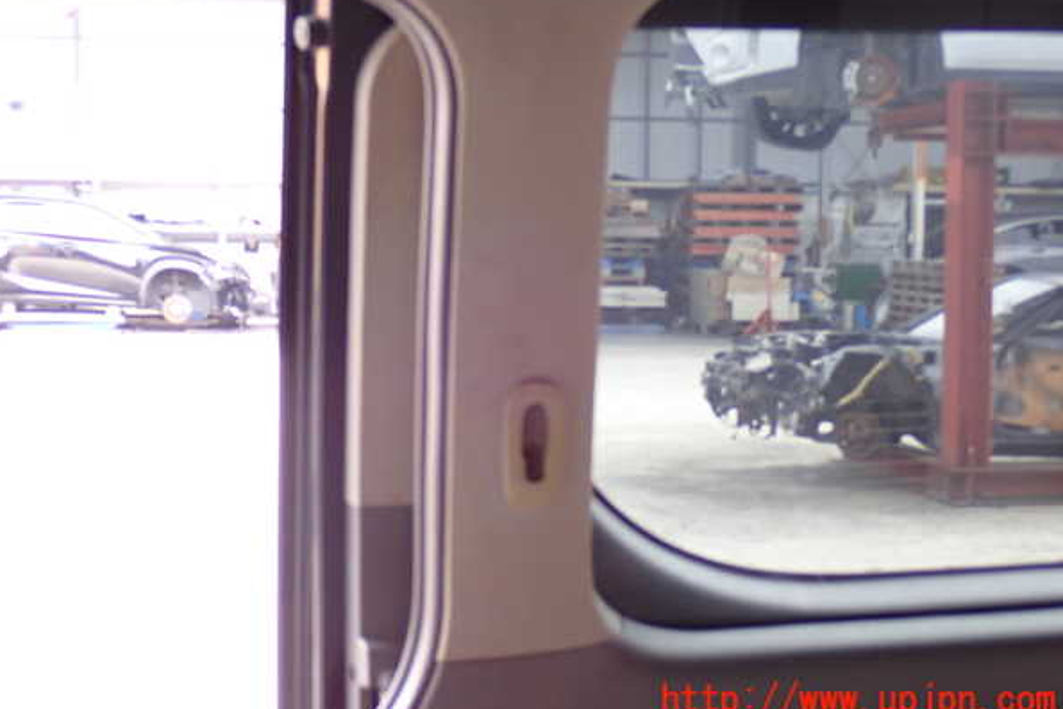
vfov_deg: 20.9
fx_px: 1920
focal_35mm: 65
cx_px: 529
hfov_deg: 31.0
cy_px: 321
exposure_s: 1/60
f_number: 3.6
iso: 400
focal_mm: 11.09
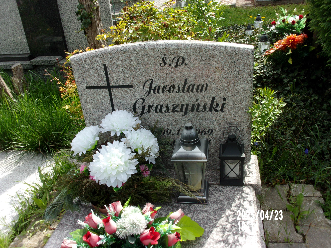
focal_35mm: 36
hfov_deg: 51.4
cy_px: 124
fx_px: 344
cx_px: 166
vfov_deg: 39.7
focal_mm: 6.4
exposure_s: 1/60
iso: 80
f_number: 11.8
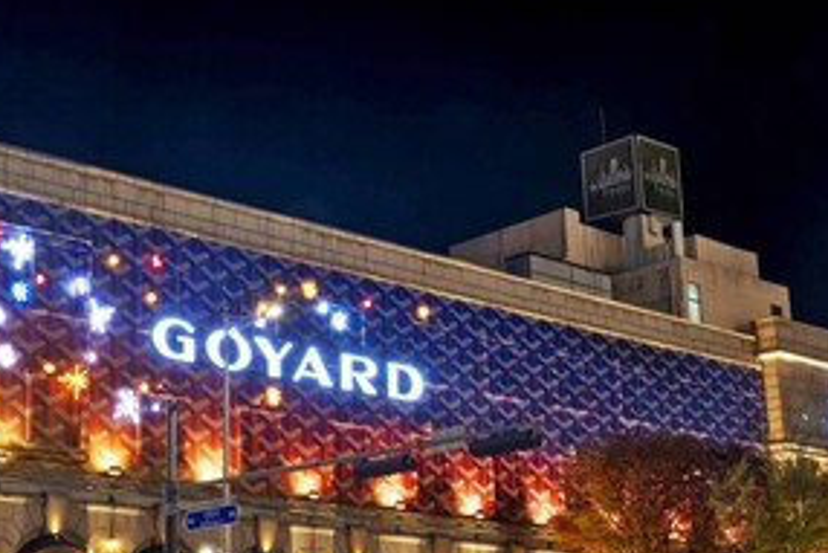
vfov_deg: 20.9
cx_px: 177
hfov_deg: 30.3
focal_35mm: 65
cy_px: 333
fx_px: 1496
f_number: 11
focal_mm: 31
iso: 200
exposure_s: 1.3
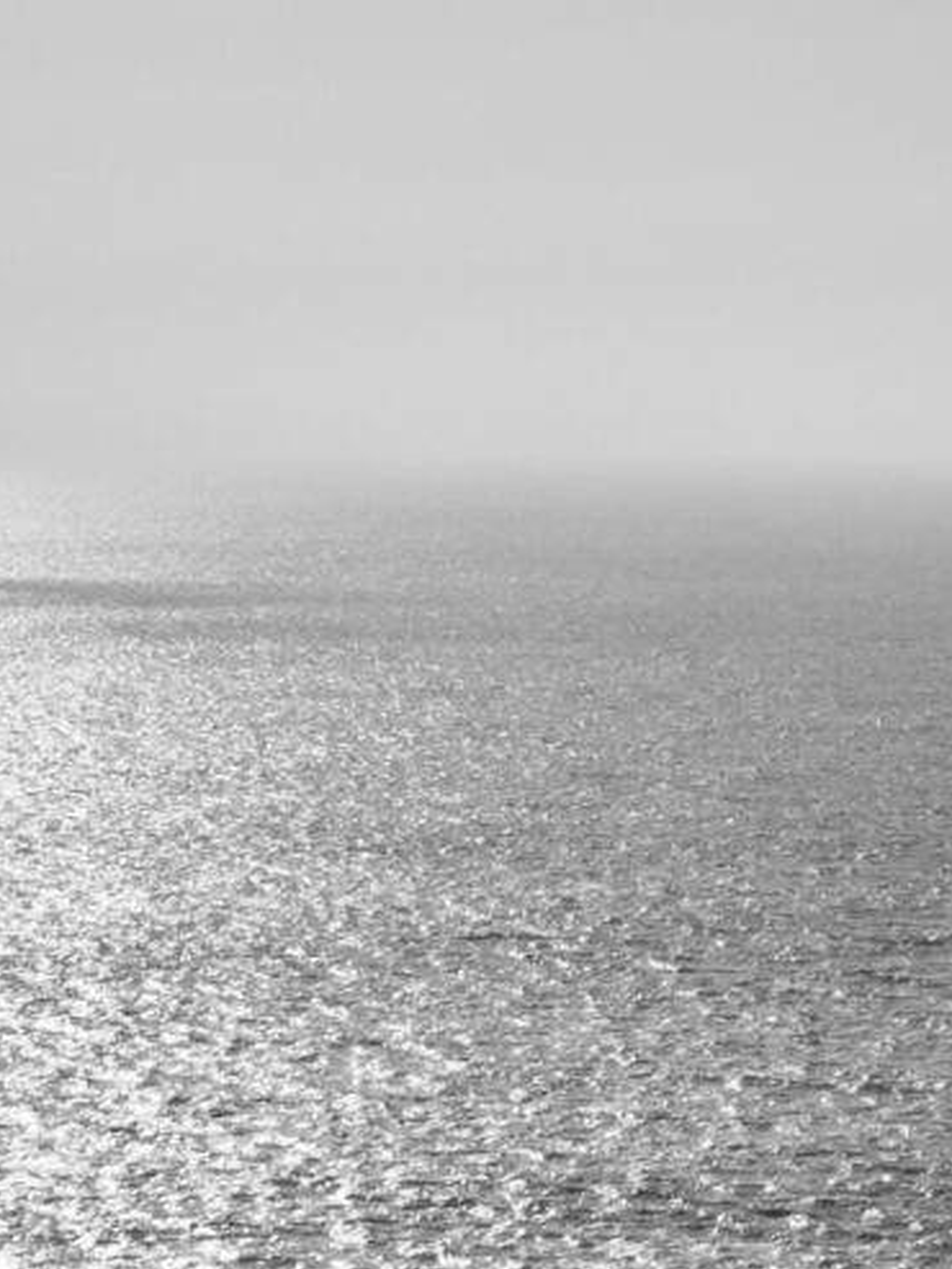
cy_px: 327
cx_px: -1245
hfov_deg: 8.3
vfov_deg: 11.9
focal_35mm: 166
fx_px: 6084
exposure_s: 1/4000
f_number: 6.3
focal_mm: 16
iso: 200
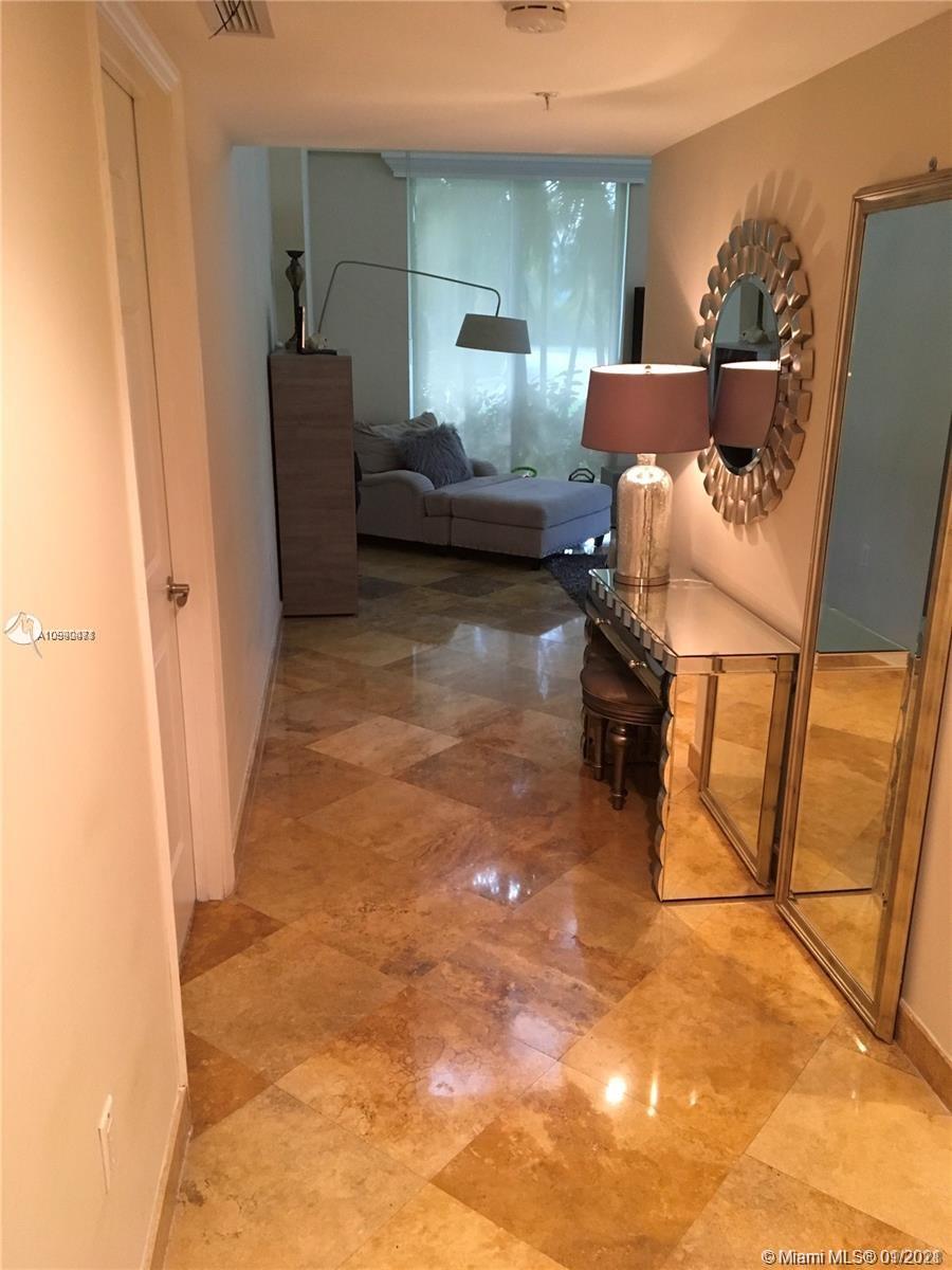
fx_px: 1063
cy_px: 635
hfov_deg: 48.2
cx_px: 476
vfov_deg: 61.7
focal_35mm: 29
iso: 200
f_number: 2.2
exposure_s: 1/24
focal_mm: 4.15
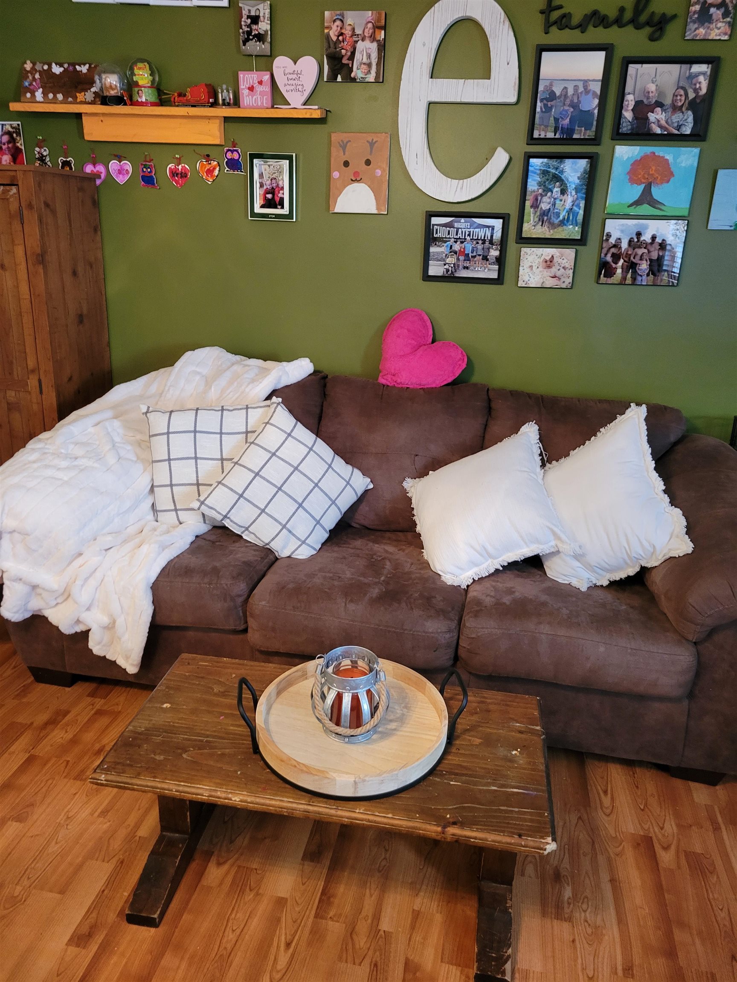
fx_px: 738
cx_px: 368
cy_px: 491
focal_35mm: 26
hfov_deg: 53.1
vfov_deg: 67.3
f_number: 1.8
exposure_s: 1/40
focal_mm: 5.4
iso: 500
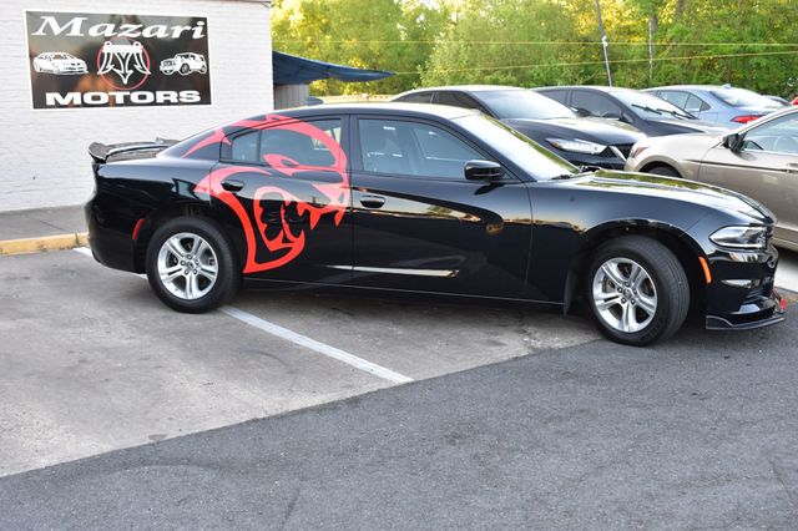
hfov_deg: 46.4
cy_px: 266
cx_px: 399
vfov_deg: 31.9
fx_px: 930
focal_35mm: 42
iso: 400
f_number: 7.1
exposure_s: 1/30
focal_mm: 28
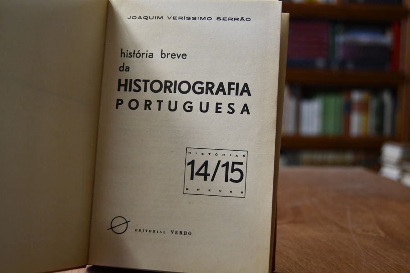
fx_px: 547
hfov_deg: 41.1
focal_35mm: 48
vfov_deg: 28.1
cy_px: 136
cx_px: 205
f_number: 4.5
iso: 1400
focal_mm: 32
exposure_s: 1/125
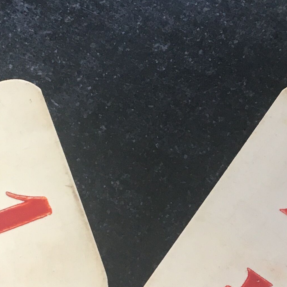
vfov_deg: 17.0
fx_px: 947
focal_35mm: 101
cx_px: 166
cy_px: 259
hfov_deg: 17.2
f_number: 2.2
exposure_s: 1/33
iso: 50
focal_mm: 4.15
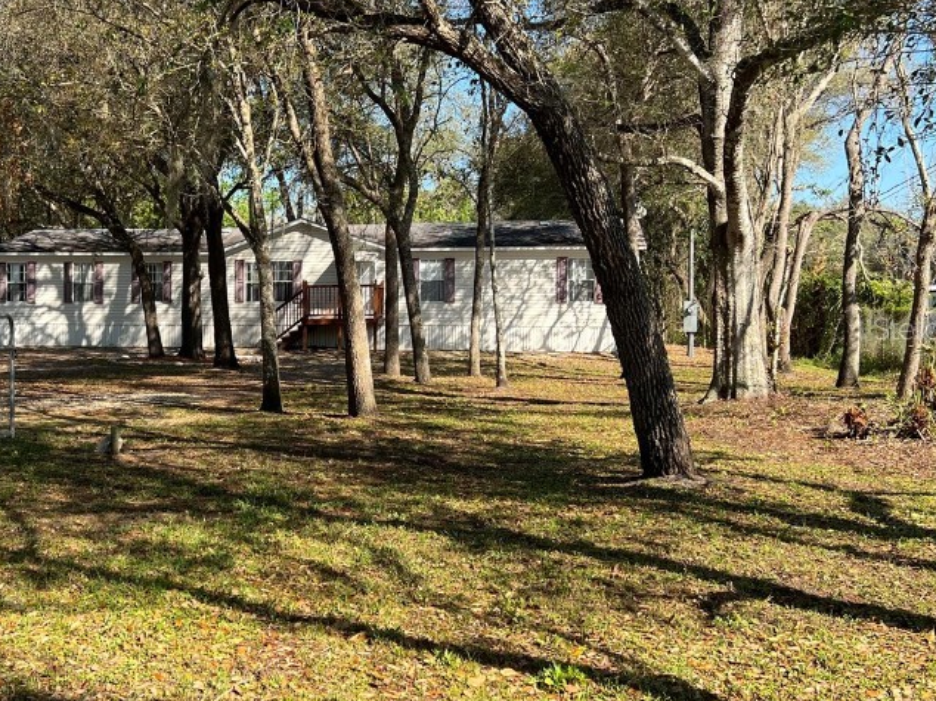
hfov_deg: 43.6
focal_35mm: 42
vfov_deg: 34.3
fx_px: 1135
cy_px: 328
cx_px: 257
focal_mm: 5.7
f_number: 1.5
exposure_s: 1/1553
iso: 50
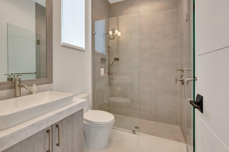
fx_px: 95
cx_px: 114
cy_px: 76
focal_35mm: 15
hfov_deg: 100.4
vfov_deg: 77.2
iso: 3200
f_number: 8
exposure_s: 1/50
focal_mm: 10
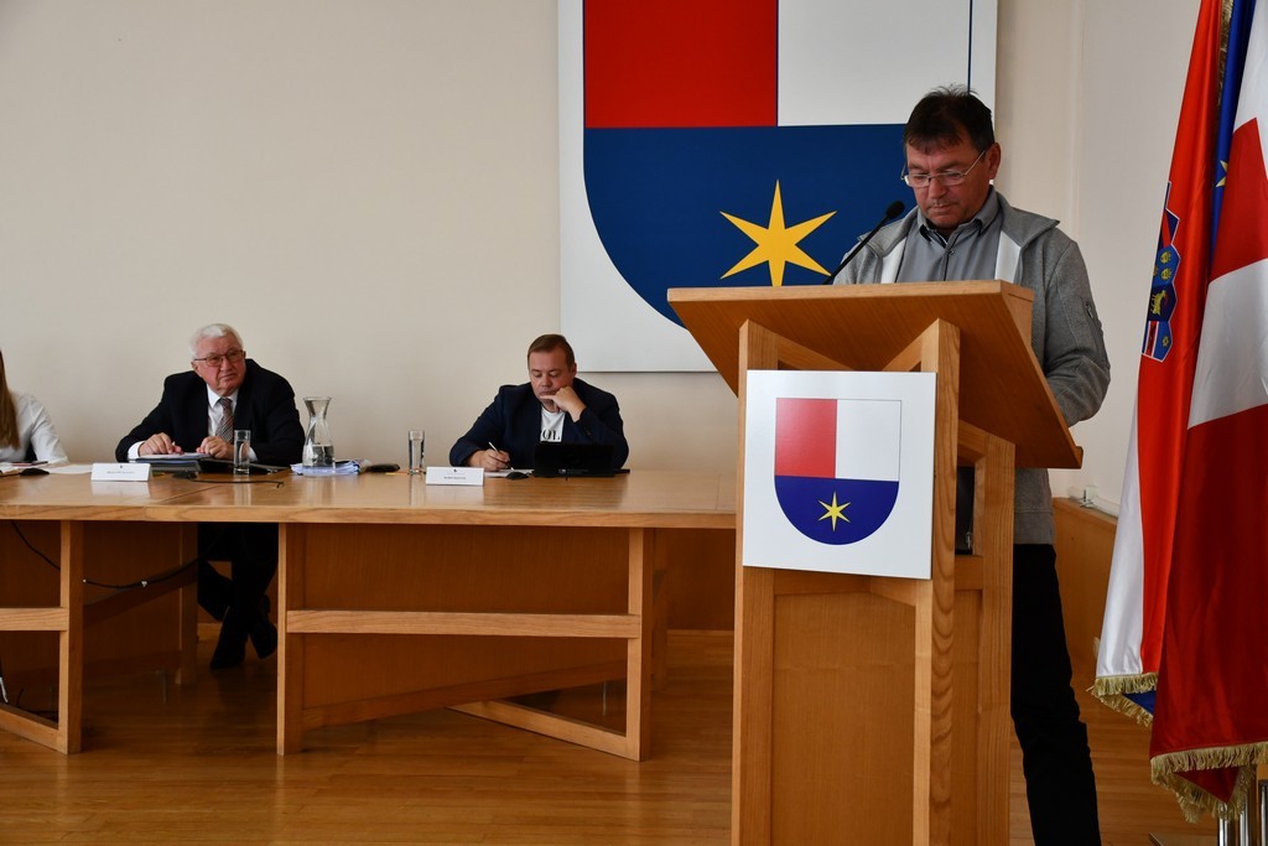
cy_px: 423
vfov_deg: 28.1
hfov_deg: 41.1
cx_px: 634
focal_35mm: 48
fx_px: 1691
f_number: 4
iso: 800
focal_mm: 32
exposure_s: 1/250
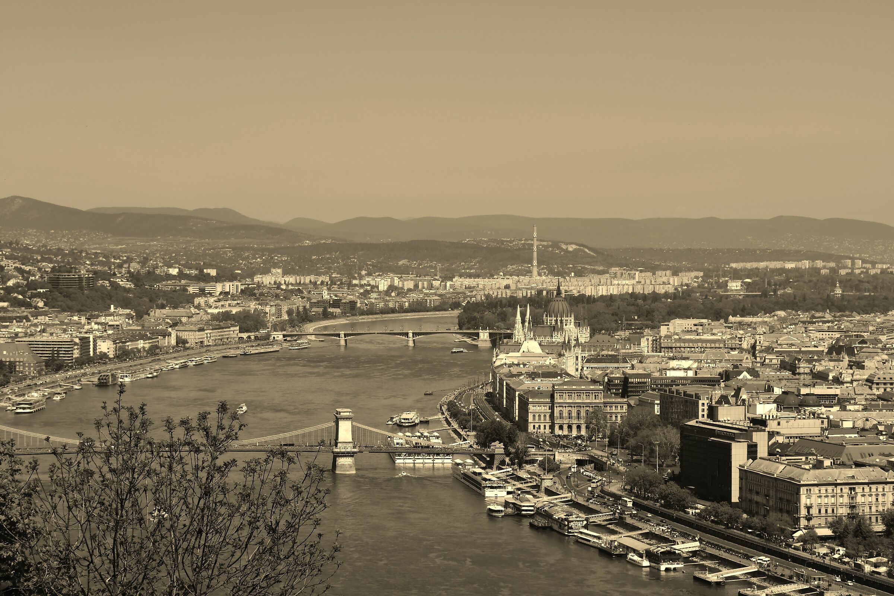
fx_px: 2235
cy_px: 298
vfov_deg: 15.2
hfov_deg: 22.6
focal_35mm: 90
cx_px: 447
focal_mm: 60
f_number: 9
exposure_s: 1/320
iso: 100
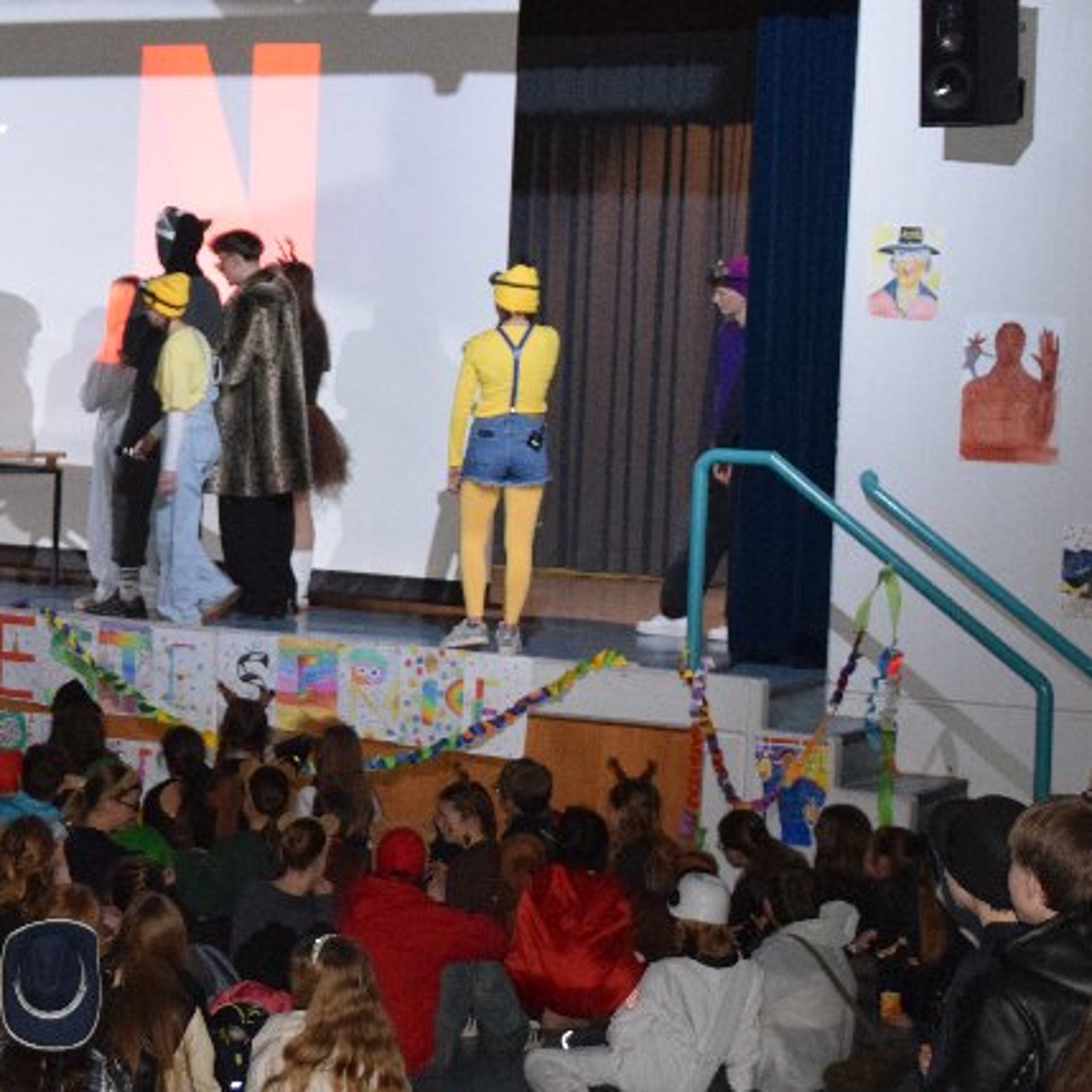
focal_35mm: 101
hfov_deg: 16.8
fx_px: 3605
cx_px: -15
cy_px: 477
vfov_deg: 17.2
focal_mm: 34
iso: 2500
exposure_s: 1/60
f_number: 3.3
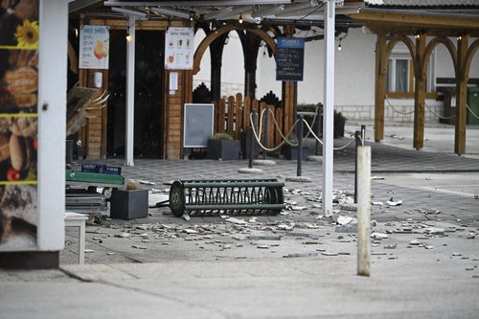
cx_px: 240
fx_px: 1862
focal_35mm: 140
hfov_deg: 14.7
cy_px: 160
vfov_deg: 9.8
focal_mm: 140
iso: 250
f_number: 2.8
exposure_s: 1/500
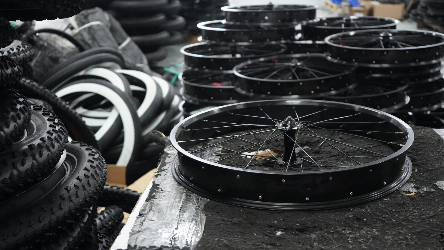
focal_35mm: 49
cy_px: 130
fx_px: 577
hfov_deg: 42.1
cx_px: 221
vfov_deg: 24.4
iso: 12800
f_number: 4.5
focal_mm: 46
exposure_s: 1/125
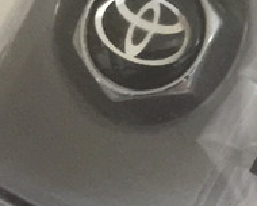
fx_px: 1209
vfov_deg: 9.6
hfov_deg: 11.5
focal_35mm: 159
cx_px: 421
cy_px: -31
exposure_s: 1/8
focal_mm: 4.15
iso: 160
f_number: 2.2
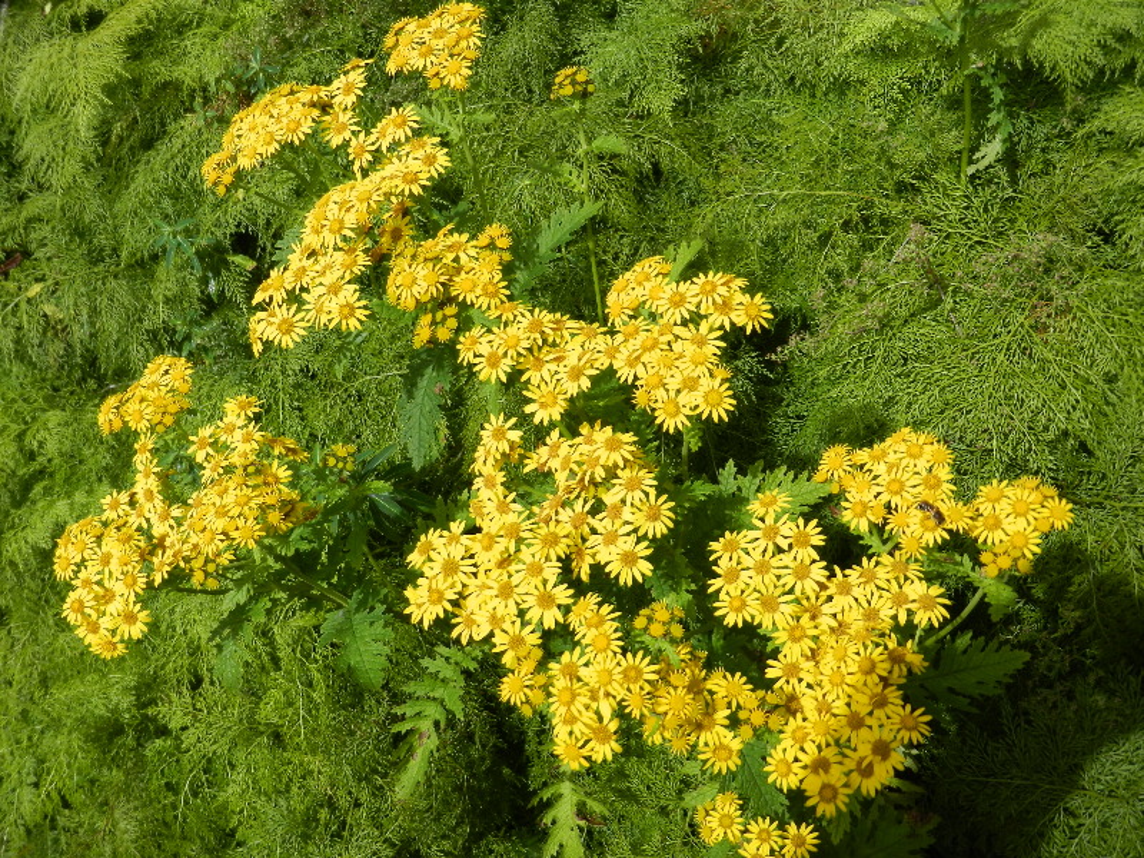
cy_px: 429
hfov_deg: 49.0
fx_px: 1256
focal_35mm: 38
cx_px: 572
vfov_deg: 37.7
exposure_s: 1/1600
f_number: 4
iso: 160
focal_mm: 6.9
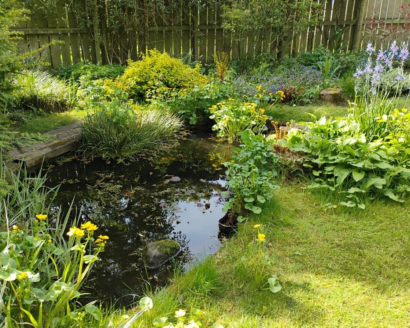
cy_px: 162
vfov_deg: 48.5
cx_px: 207
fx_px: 364
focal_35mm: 30
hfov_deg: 58.8
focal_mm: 4.26
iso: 100
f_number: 1.8
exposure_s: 1/100
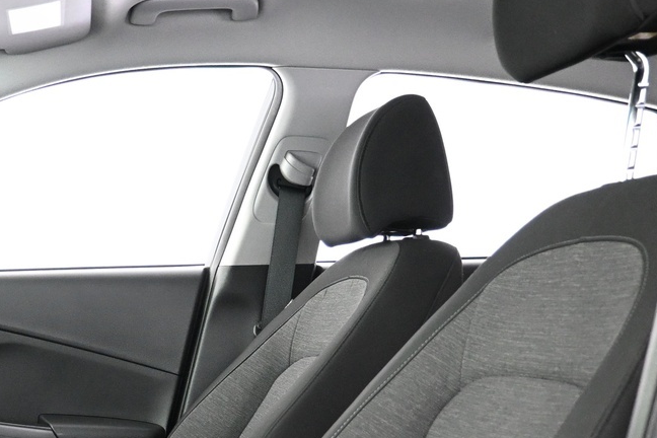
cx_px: 122
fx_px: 1095
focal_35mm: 60
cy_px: 423
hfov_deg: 32.4
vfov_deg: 21.9
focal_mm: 16
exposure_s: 1/25
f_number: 3.5
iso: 3200
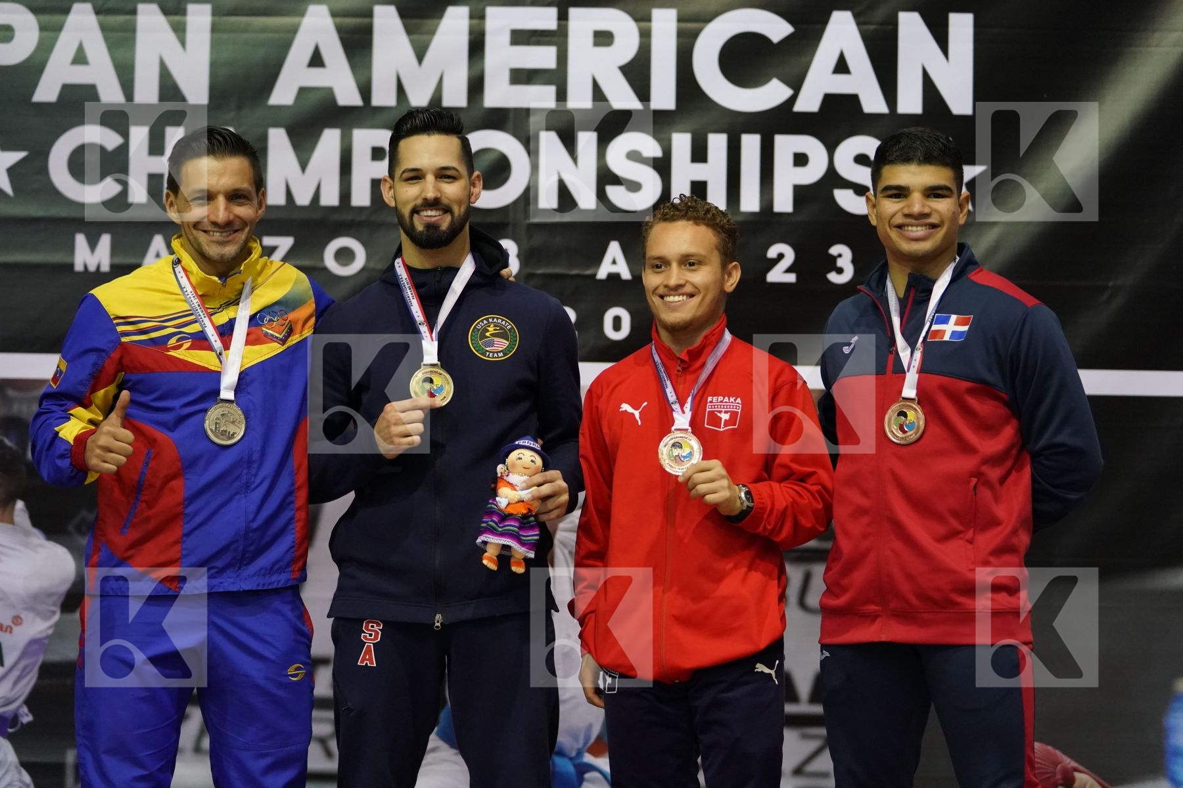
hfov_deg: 23.4
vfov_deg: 15.7
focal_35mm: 87
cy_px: 394
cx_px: 592
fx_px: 2859
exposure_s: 1/250
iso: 5000
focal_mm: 87
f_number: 2.8
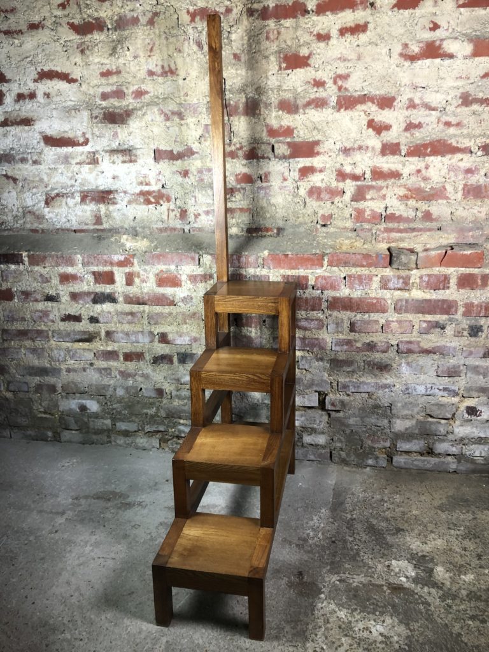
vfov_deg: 63.4
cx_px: 244
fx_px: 527
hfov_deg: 49.7
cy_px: 326
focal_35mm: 28
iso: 40
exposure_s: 1/17
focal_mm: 4
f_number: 1.8
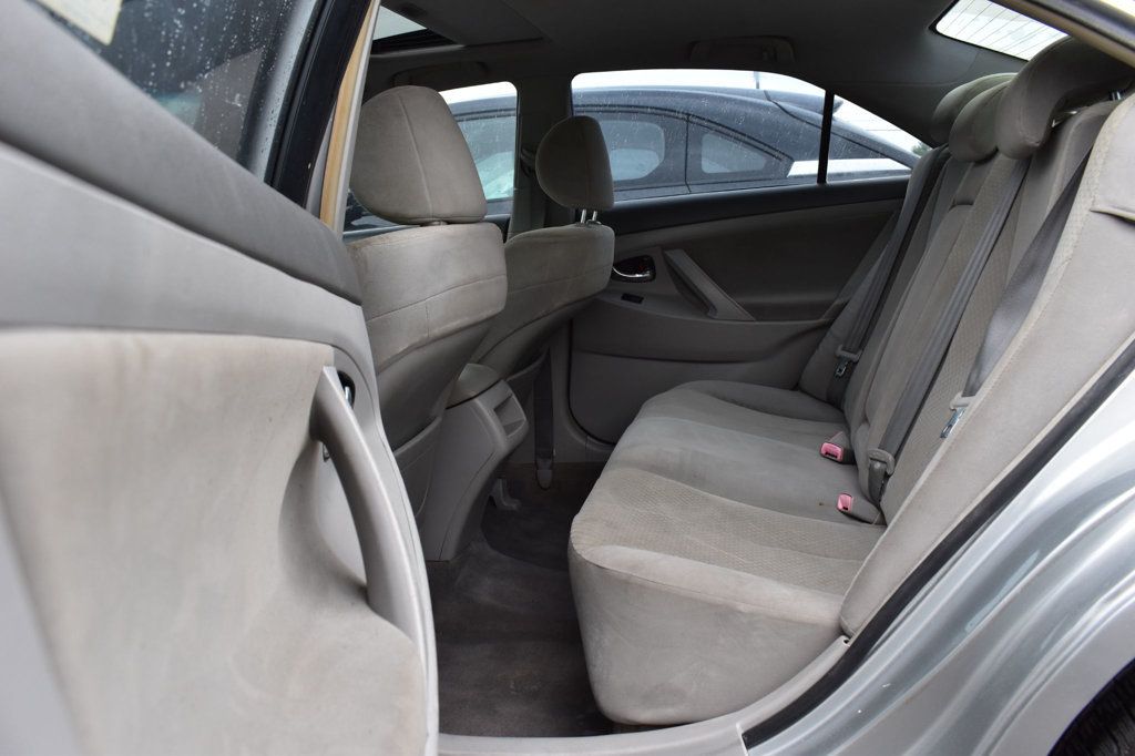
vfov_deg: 43.6
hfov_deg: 61.9
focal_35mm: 30
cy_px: 378
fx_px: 945
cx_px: 568
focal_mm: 20
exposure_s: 1/80
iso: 400
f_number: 8
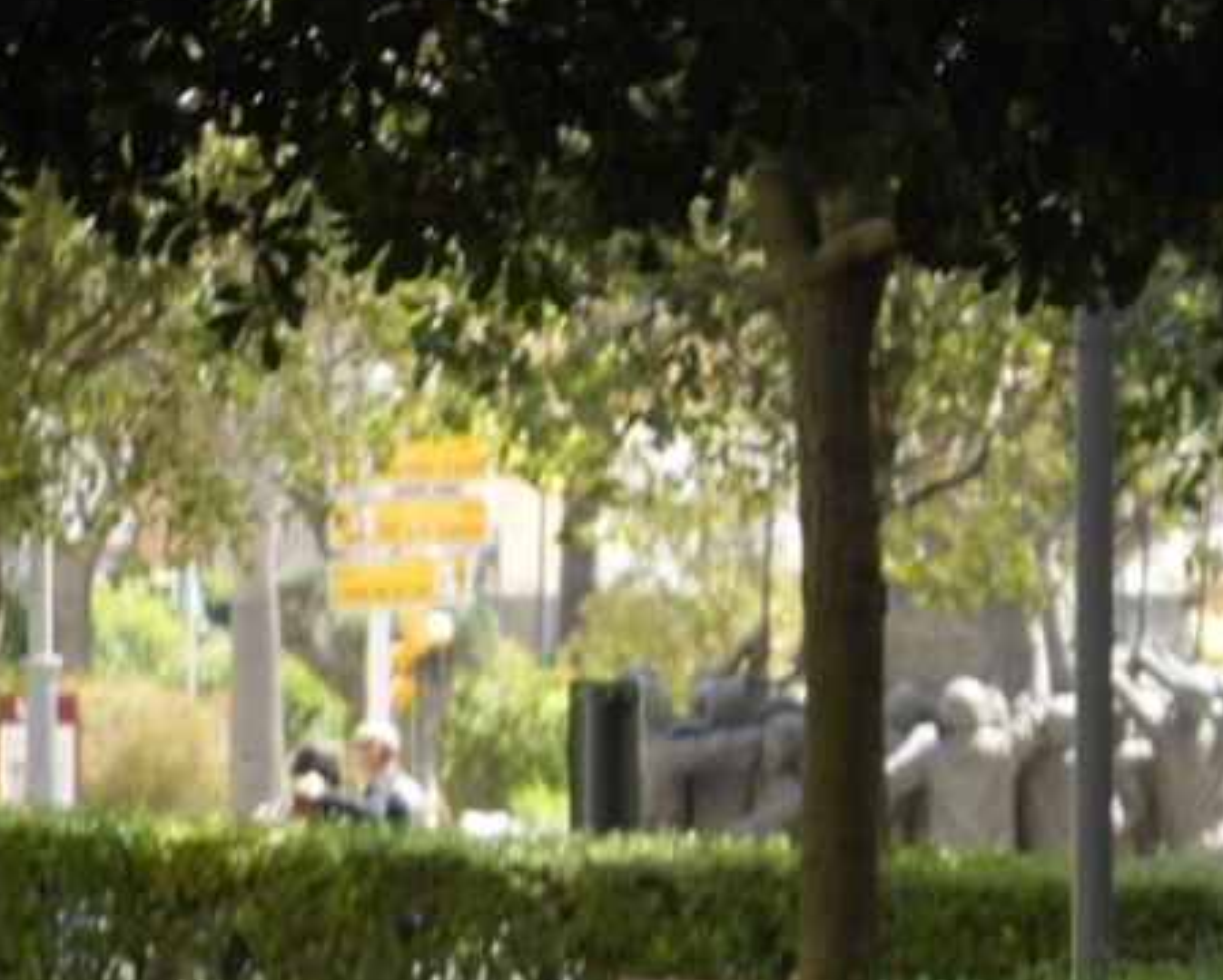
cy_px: 1368
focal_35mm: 234
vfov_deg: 6.6
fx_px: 8477
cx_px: 1762
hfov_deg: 8.1
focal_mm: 70
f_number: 5.6
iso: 100
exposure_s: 1/60
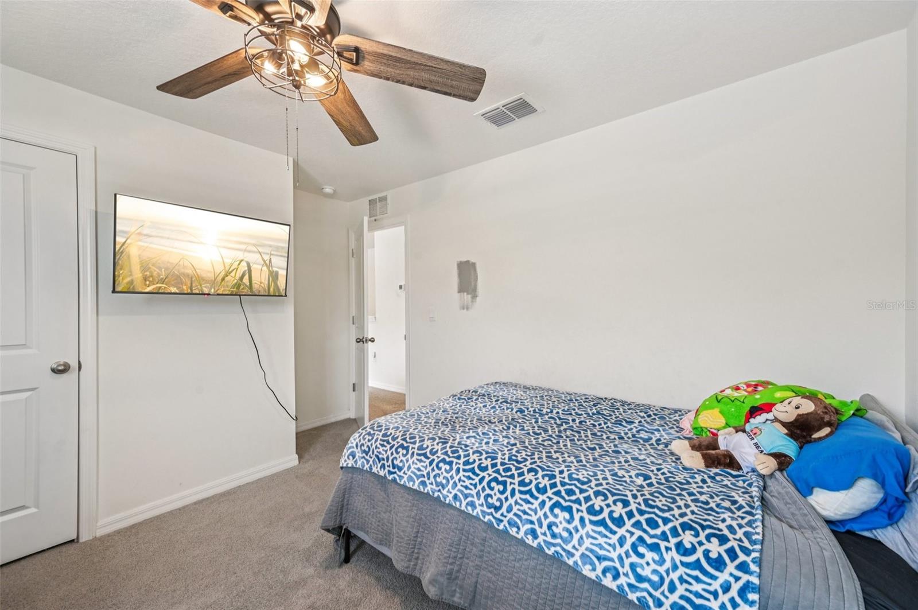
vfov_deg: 79.1
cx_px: 459
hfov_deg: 102.4
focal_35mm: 14
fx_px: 369
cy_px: 305
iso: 400
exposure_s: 1/20
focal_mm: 14.5
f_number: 8
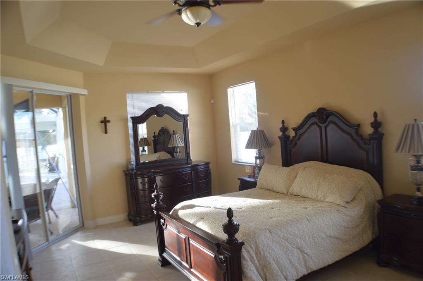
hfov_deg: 62.0
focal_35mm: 30
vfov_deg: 43.5
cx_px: 212
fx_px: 352
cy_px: 140
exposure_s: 1/60
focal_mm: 20
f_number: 3.5
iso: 500
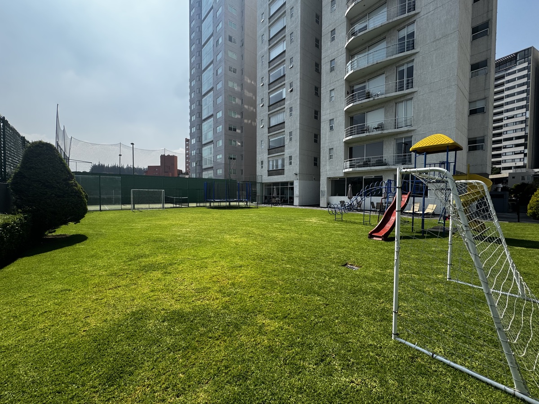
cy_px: 202
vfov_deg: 85.7
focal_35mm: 14
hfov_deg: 102.1
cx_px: 270
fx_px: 218
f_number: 2.2
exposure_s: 1/1395
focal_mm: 2.22
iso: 50
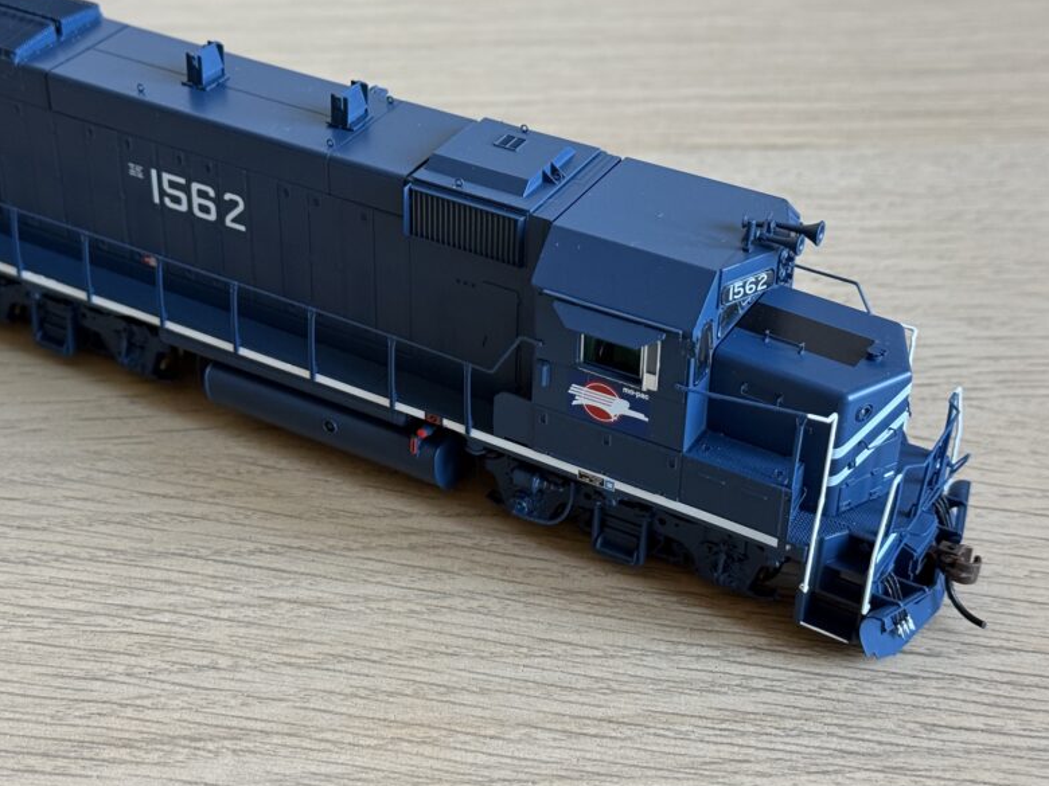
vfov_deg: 23.3
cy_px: 349
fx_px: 1909
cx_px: 429
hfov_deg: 30.7
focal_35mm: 63
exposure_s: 1/43
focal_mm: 6.76
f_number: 1.78
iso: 250
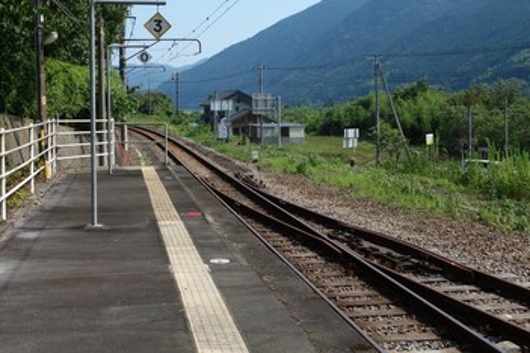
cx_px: 216
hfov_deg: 38.7
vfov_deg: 26.2
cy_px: 90
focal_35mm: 51
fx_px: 751
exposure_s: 1/400
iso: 125
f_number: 5.6
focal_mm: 10.4
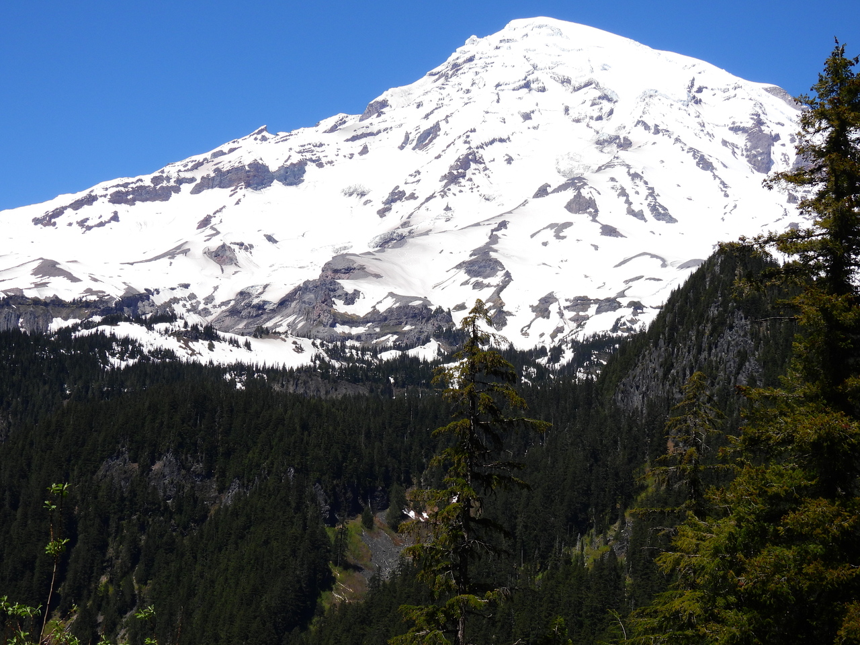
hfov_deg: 27.8
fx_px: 1739
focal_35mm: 70
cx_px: 430
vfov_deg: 21.0
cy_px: 322
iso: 100
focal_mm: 12.5
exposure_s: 1/2000
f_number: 3.5
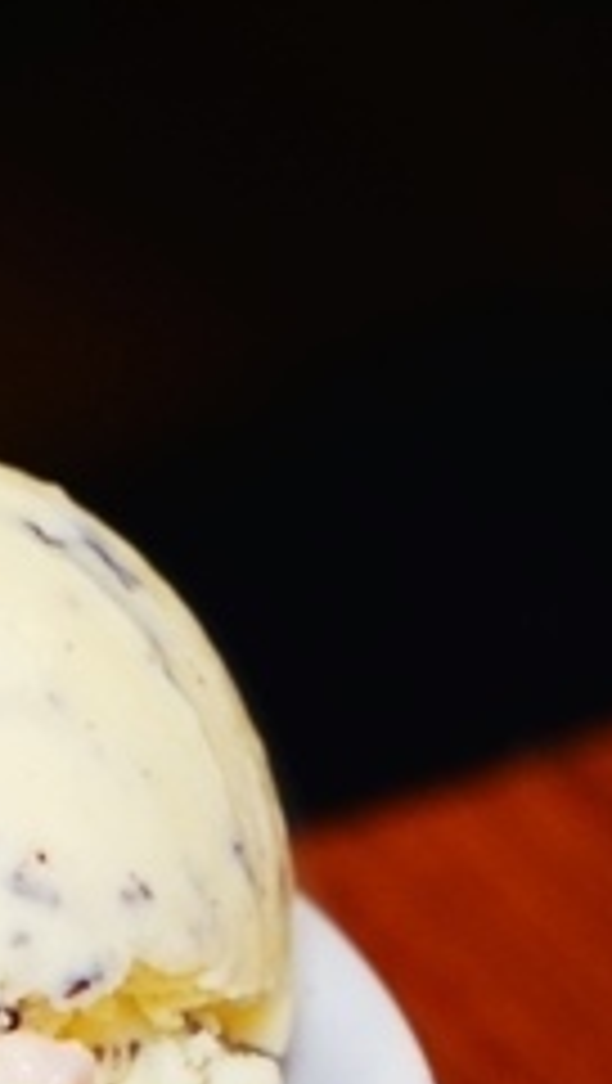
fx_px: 6101
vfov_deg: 10.1
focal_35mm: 212
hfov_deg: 5.7
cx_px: -234
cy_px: 938
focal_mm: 61
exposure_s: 1/80
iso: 1600
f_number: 5.6
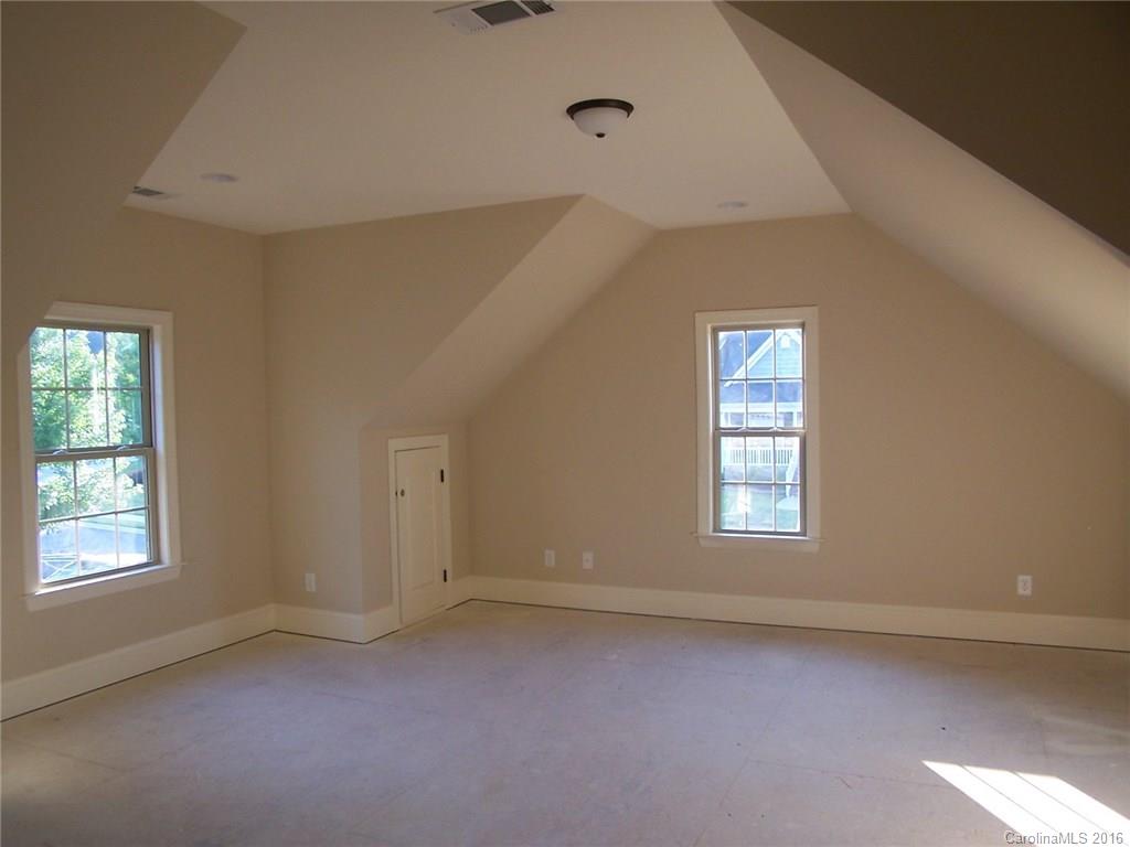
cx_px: 565
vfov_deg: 37.7
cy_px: 424
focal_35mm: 38
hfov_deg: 49.0
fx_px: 1240
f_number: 2.8
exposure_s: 1/45
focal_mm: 6.3
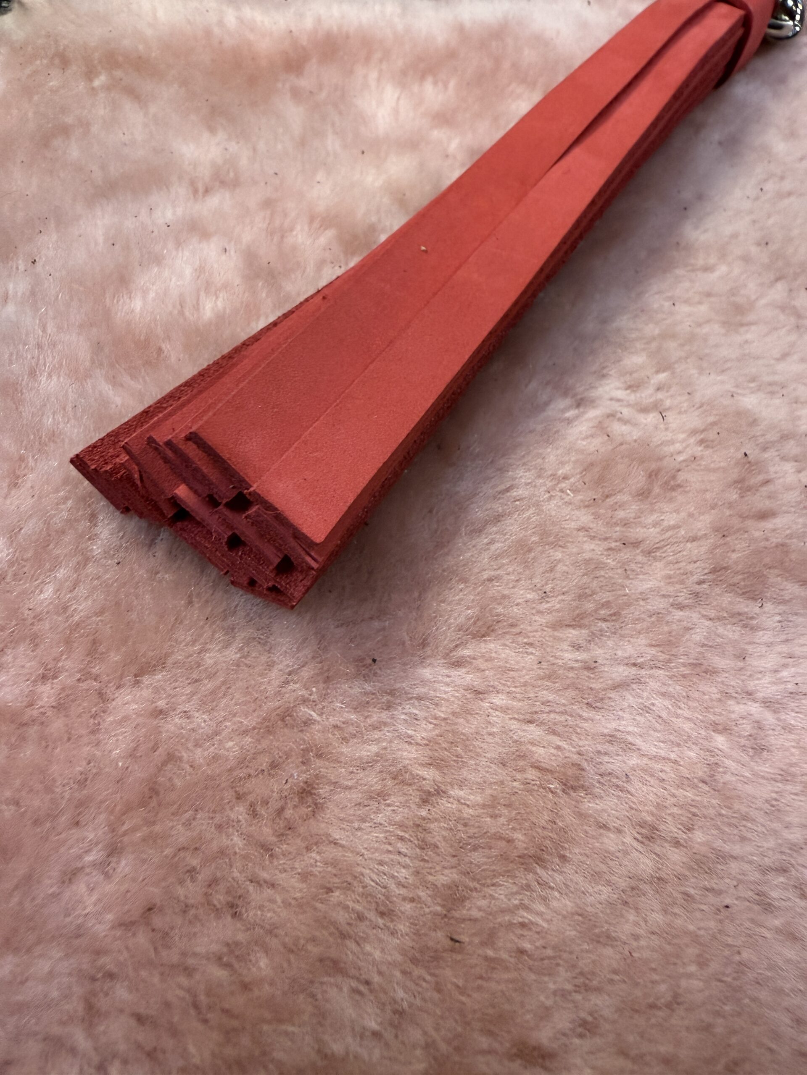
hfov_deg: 56.8
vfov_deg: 71.6
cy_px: 538
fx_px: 746
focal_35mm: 24
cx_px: 404
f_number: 2.2
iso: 250
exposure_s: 1/100
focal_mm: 2.22
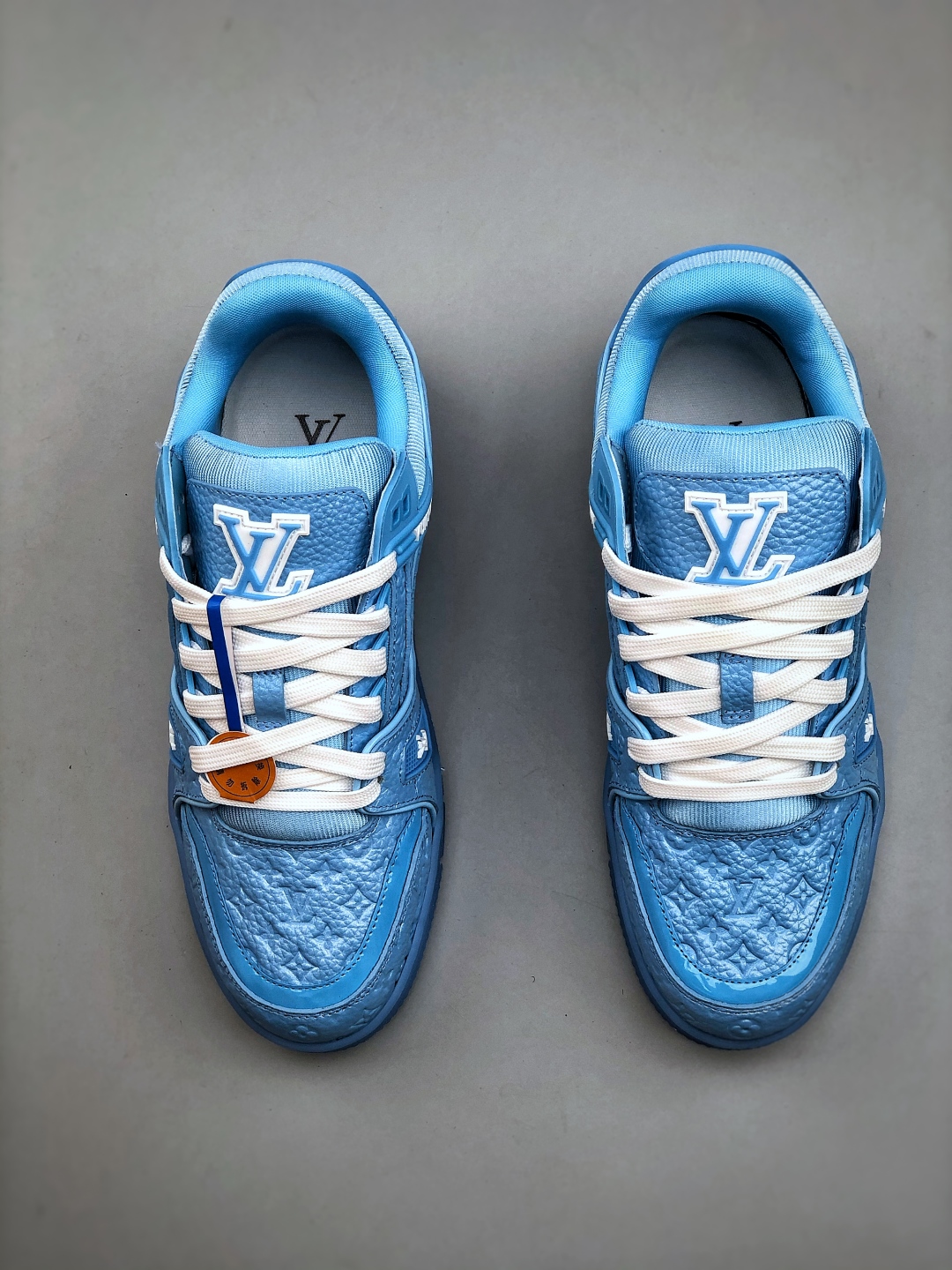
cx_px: 476
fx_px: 2090
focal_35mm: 57
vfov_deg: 33.8
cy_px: 635
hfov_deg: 25.7
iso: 40
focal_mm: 6.6
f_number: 2.8
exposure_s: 1/100
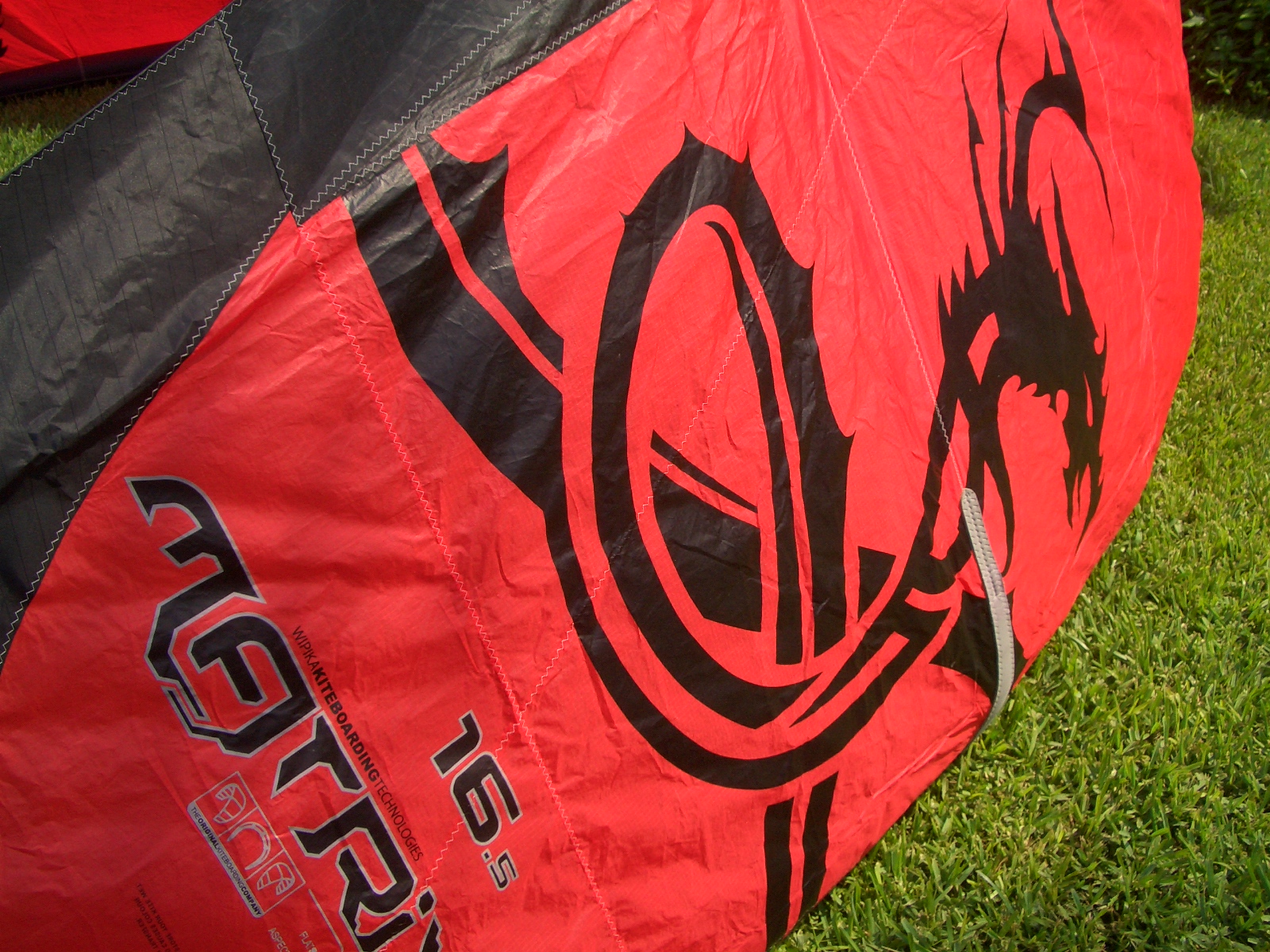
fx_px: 1284
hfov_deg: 52.6
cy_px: 476
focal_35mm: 35
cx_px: 635
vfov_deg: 40.7
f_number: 4.3
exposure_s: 1/320
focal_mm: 5.8
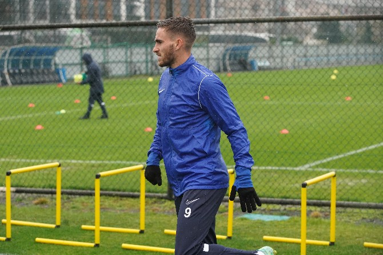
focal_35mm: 102
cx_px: 192
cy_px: 128
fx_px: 1085
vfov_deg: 13.4
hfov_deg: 20.0
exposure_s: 1/1250
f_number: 5.6
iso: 4000
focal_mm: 102
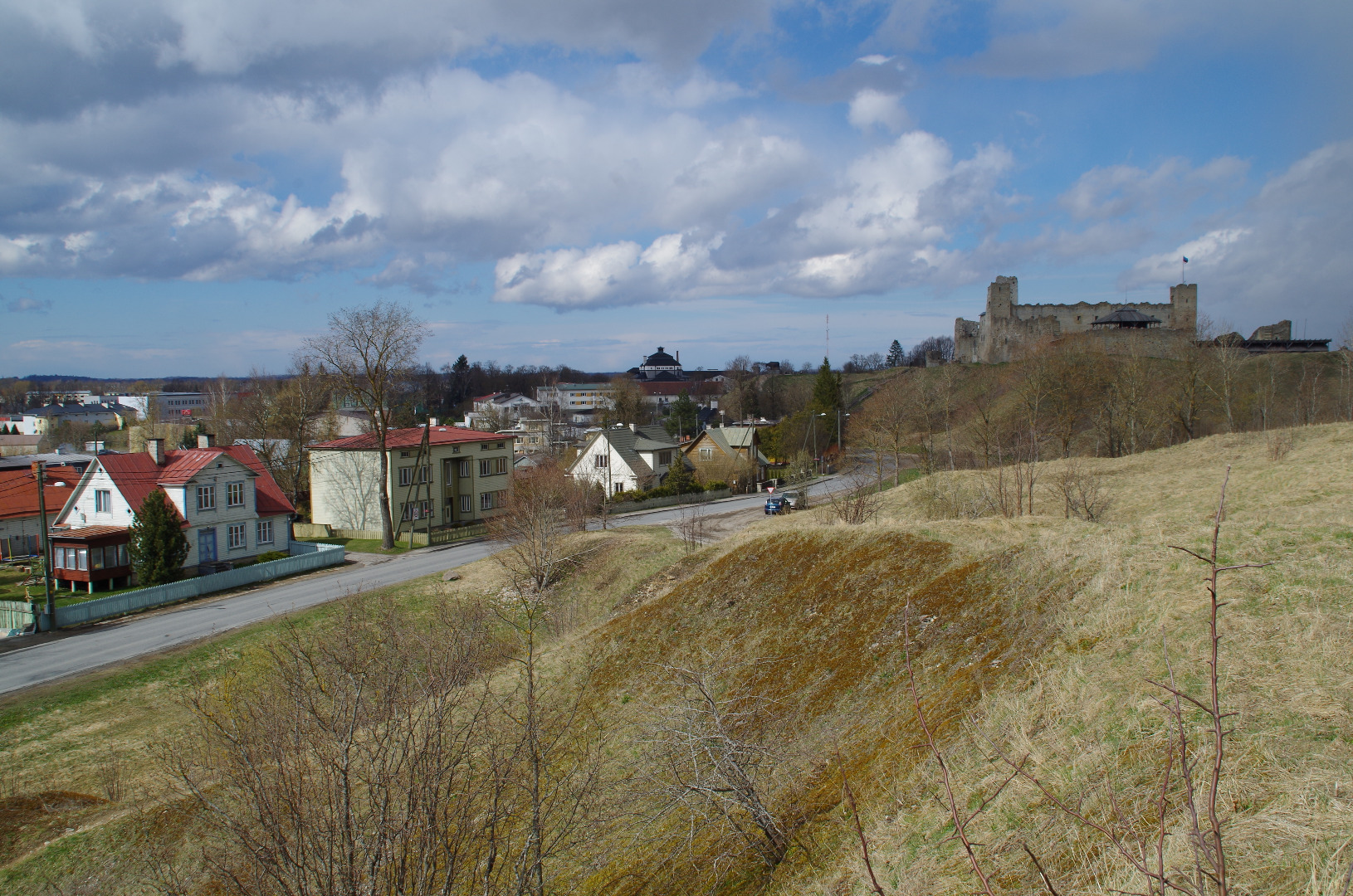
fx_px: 1350
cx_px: 676
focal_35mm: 36
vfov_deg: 36.7
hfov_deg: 53.2
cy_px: 448
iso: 100
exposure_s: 1/160
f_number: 13
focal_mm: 24
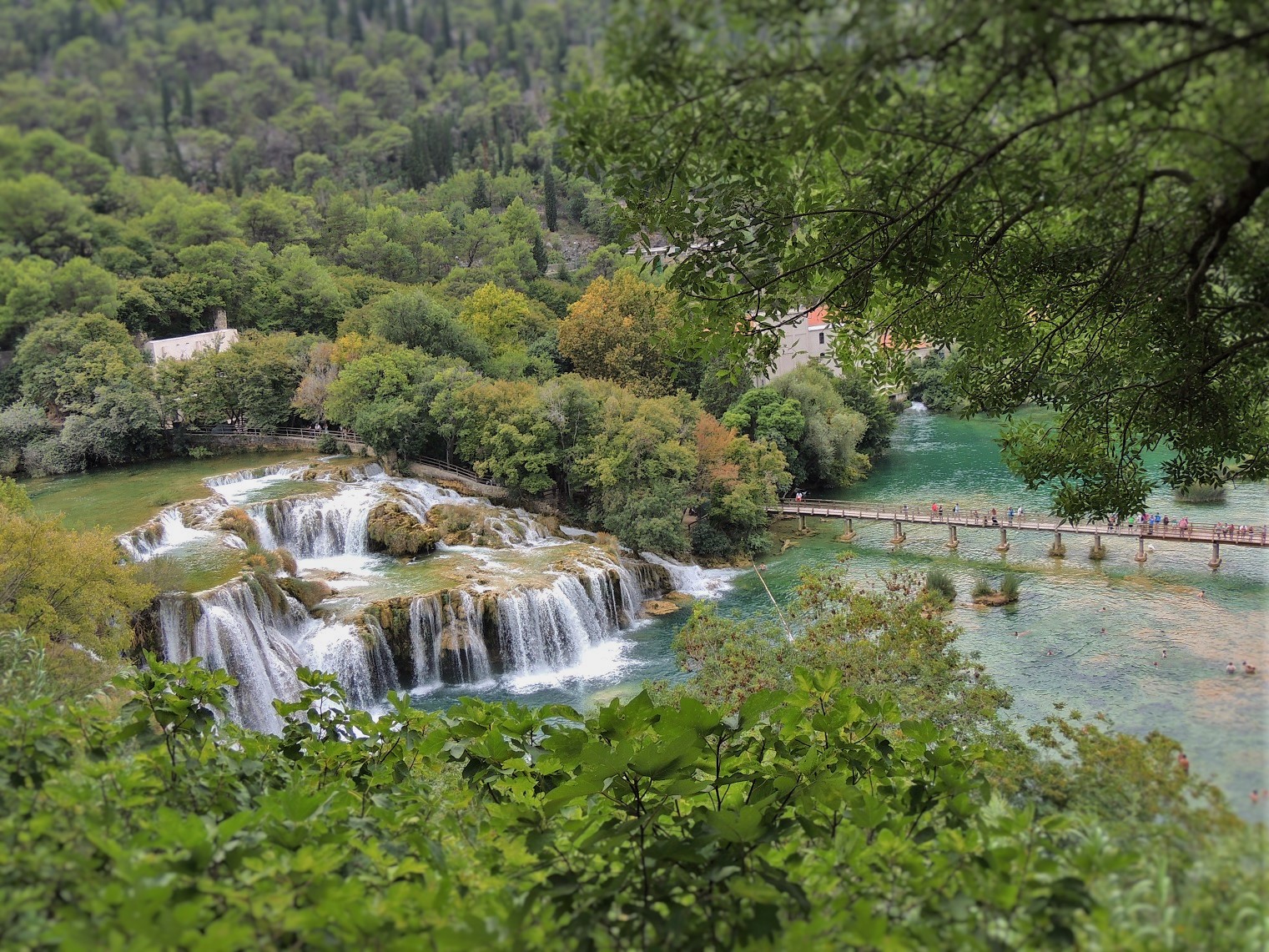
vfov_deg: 46.8
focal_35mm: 30
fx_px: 1100
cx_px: 634
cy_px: 476
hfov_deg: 60.0
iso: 100
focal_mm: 5.3
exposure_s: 1/400
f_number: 3.1
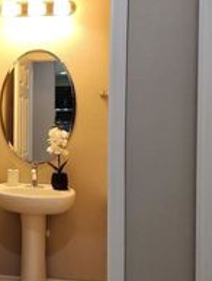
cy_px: 125
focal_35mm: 63
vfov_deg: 30.7
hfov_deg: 22.3
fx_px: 513
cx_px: -7
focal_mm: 6.4
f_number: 1.8
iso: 160
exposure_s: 1/120
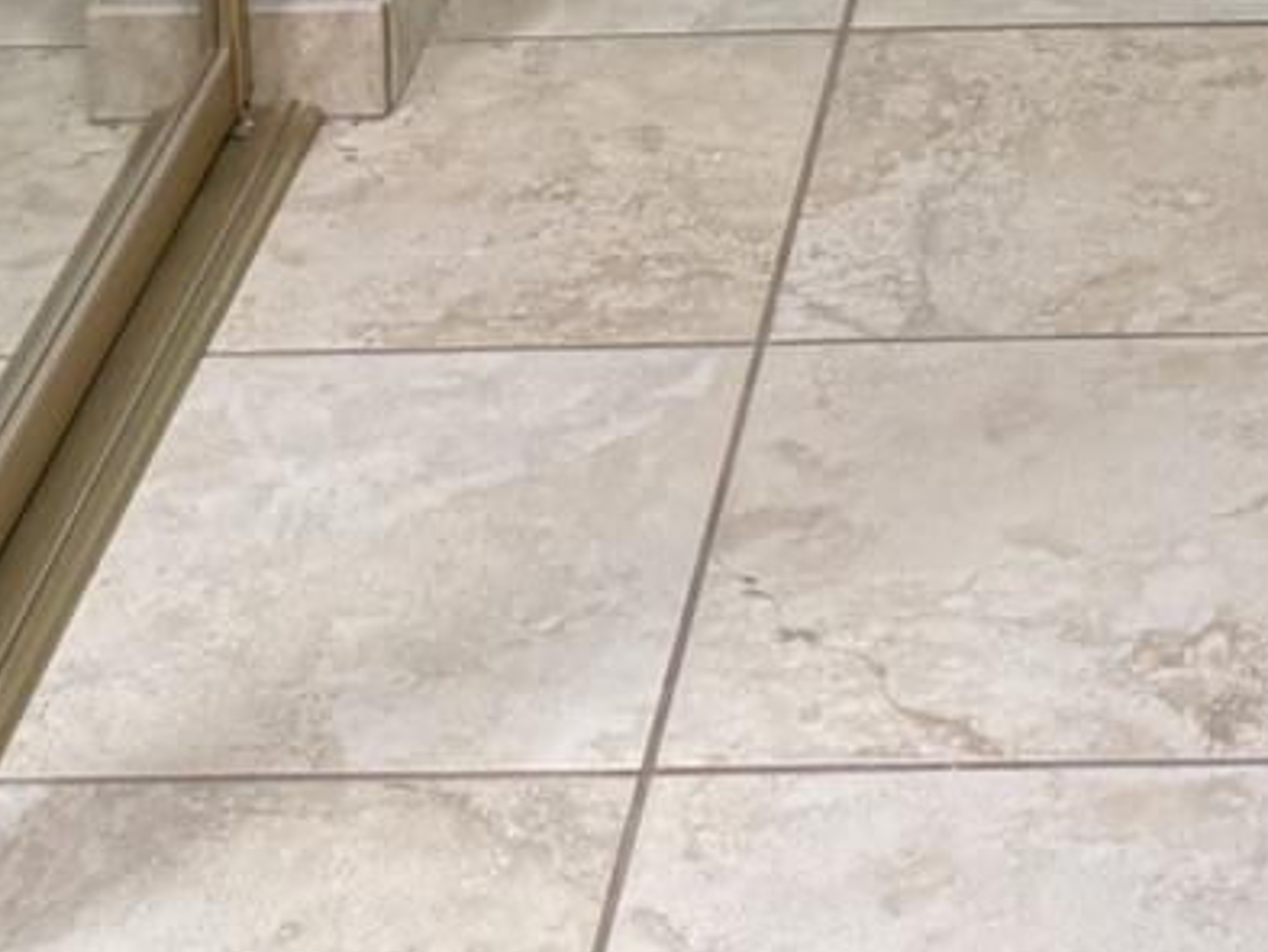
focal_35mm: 125
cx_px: 1416
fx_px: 4580
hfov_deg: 15.3
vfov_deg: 10.7
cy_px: -1062
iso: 320
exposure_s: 1/120
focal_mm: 6.76
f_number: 1.78
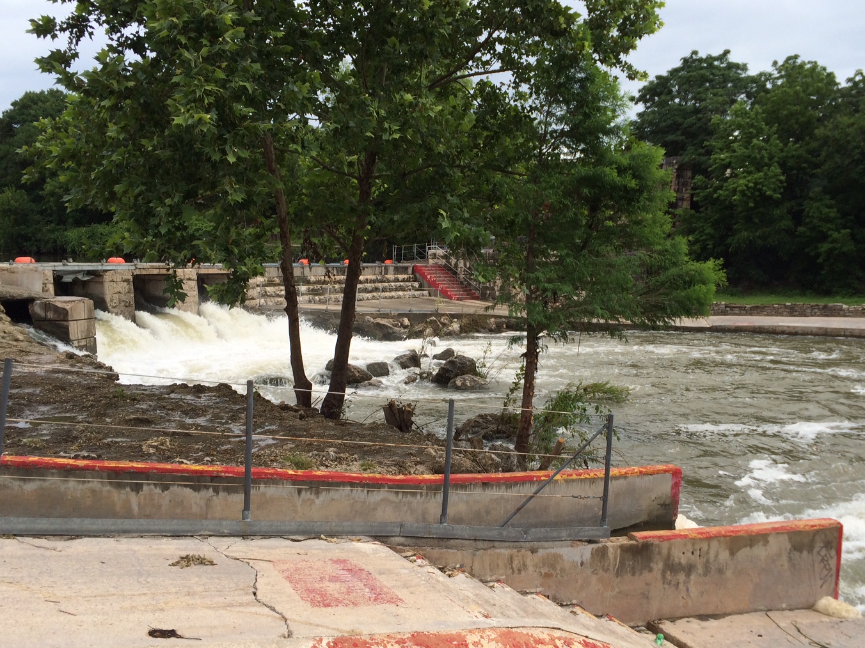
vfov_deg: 40.6
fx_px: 875
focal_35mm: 35
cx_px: 474
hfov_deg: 52.5
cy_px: 362
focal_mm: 4.15
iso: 32
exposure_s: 1/855
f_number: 2.2
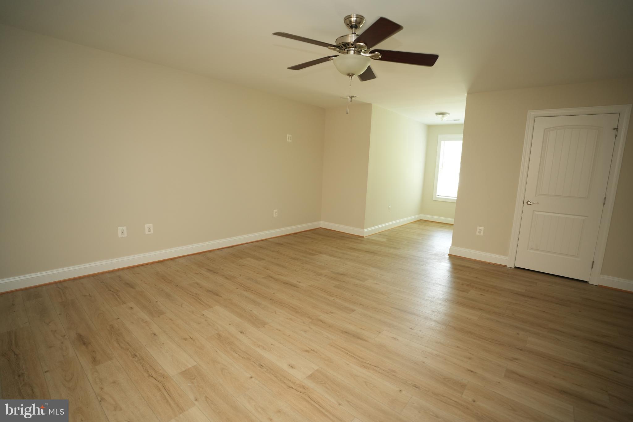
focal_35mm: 17
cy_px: 211
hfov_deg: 94.3
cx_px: 316
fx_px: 294
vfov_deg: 71.4
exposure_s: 1/60
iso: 800
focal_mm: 16.7
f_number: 2.8
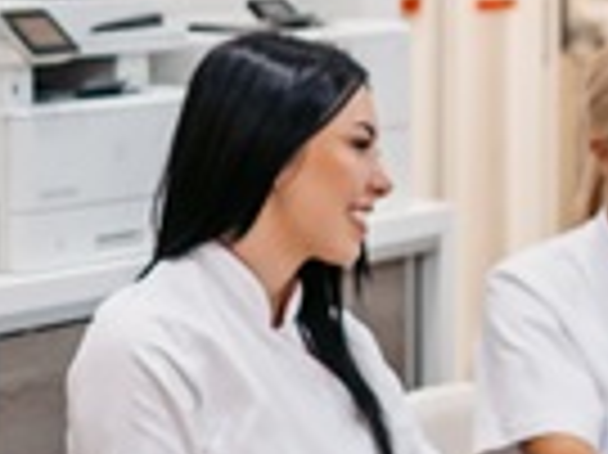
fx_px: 2702
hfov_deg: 12.6
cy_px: 36
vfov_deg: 9.6
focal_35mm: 154
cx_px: -50
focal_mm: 24
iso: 100
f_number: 1.8
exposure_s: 1/160
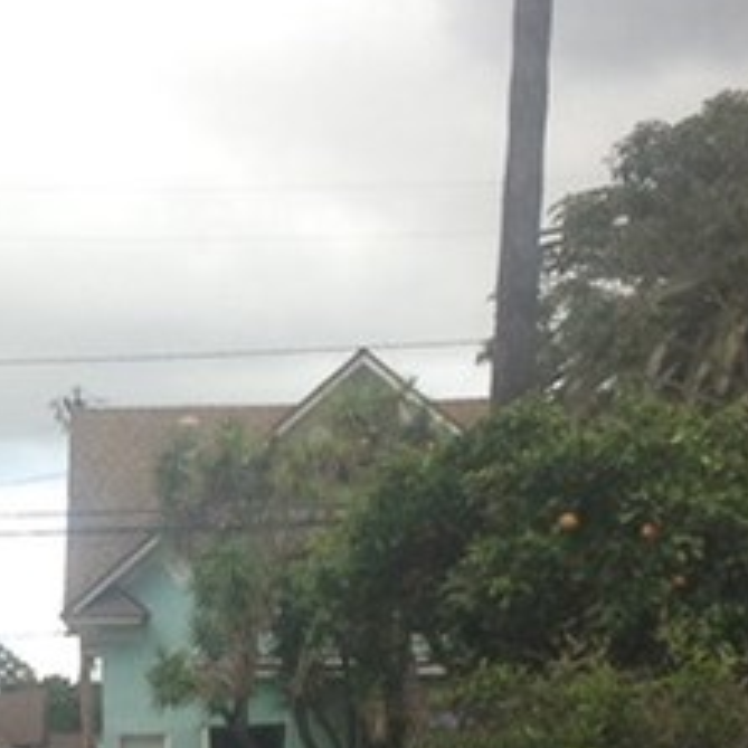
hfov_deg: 12.1
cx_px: -27
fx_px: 3472
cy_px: 787
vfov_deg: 12.1
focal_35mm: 142
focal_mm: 4.28
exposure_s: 1/392
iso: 50
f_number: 2.4
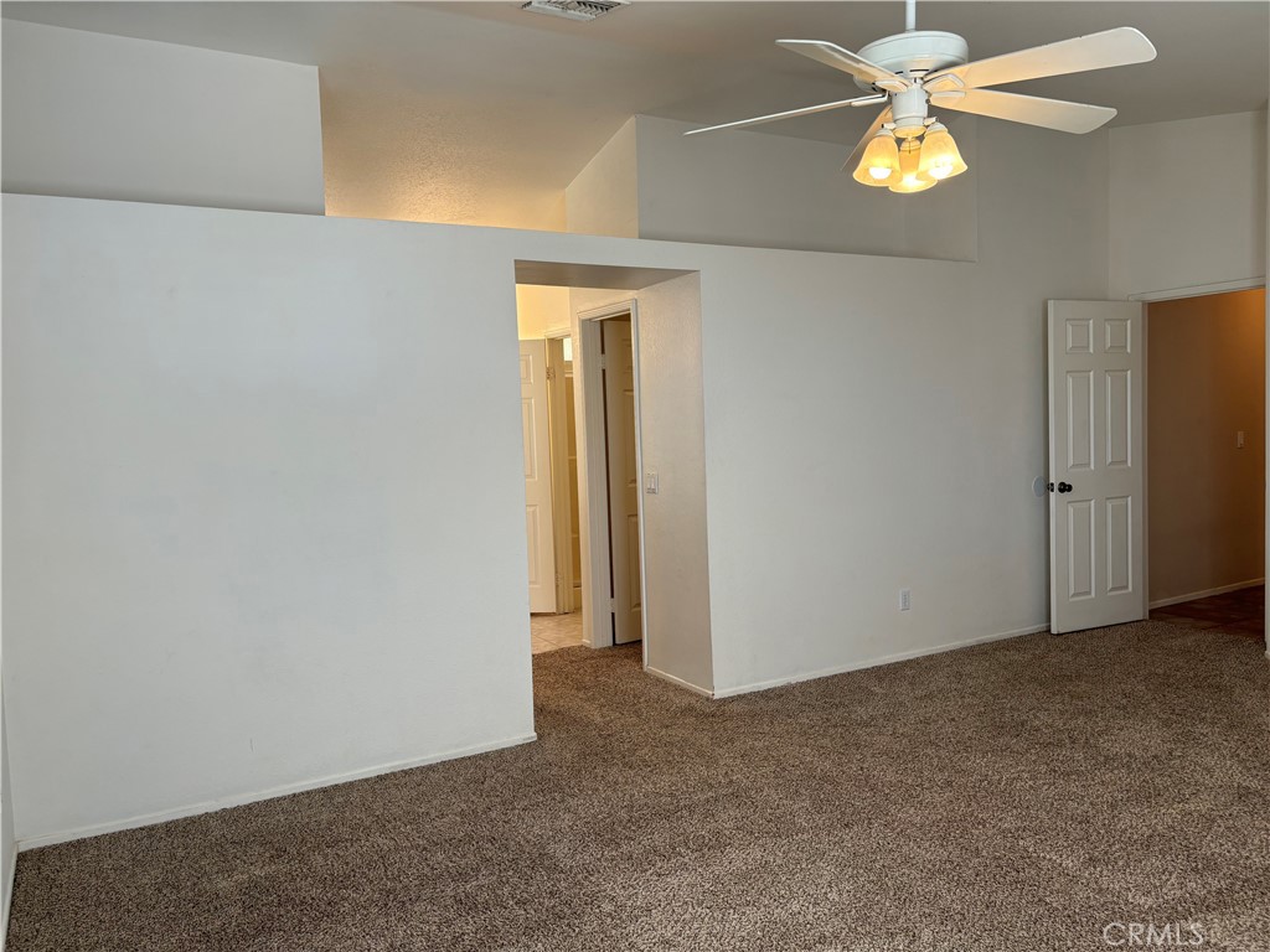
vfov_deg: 53.1
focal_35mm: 26
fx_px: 954
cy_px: 476
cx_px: 635
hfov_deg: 67.3
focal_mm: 5.96
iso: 64
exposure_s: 1/120
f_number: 1.6
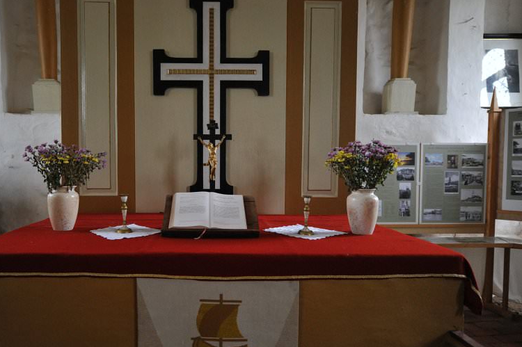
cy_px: 183
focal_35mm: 24
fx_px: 348
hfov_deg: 73.0
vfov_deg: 53.0
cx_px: 209
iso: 5600
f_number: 2.8
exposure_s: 1/100
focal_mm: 20
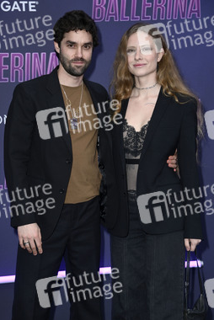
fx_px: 917
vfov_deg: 19.8
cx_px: 104
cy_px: 162
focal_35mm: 103
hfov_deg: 13.3
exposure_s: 1/250
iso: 320
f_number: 5.6
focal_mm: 98
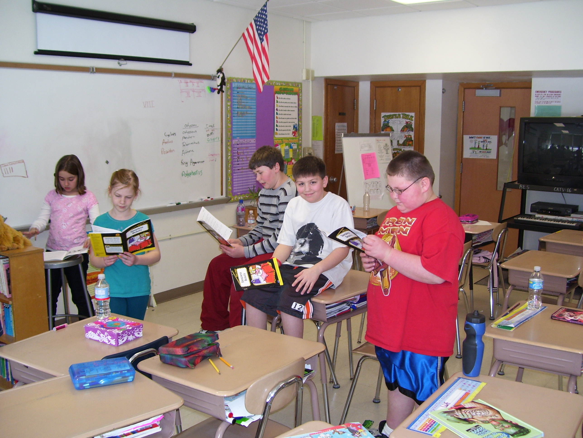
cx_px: 292
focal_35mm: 37
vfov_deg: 38.7
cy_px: 219
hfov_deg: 50.1
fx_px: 623
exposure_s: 1/60
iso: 80
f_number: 2.7
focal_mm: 6
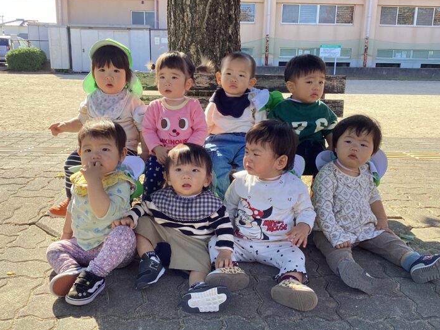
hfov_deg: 54.0
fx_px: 432
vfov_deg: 41.8
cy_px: 168
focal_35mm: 34
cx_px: 218
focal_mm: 3.3
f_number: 2.4
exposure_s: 1/242
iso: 25
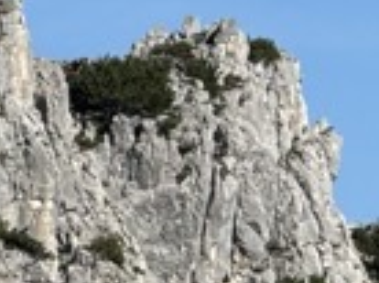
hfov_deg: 2.2
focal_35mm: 893
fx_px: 9760
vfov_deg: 1.7
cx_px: -492
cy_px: -74
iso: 50
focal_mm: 15.66
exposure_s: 1/1730
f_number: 2.8
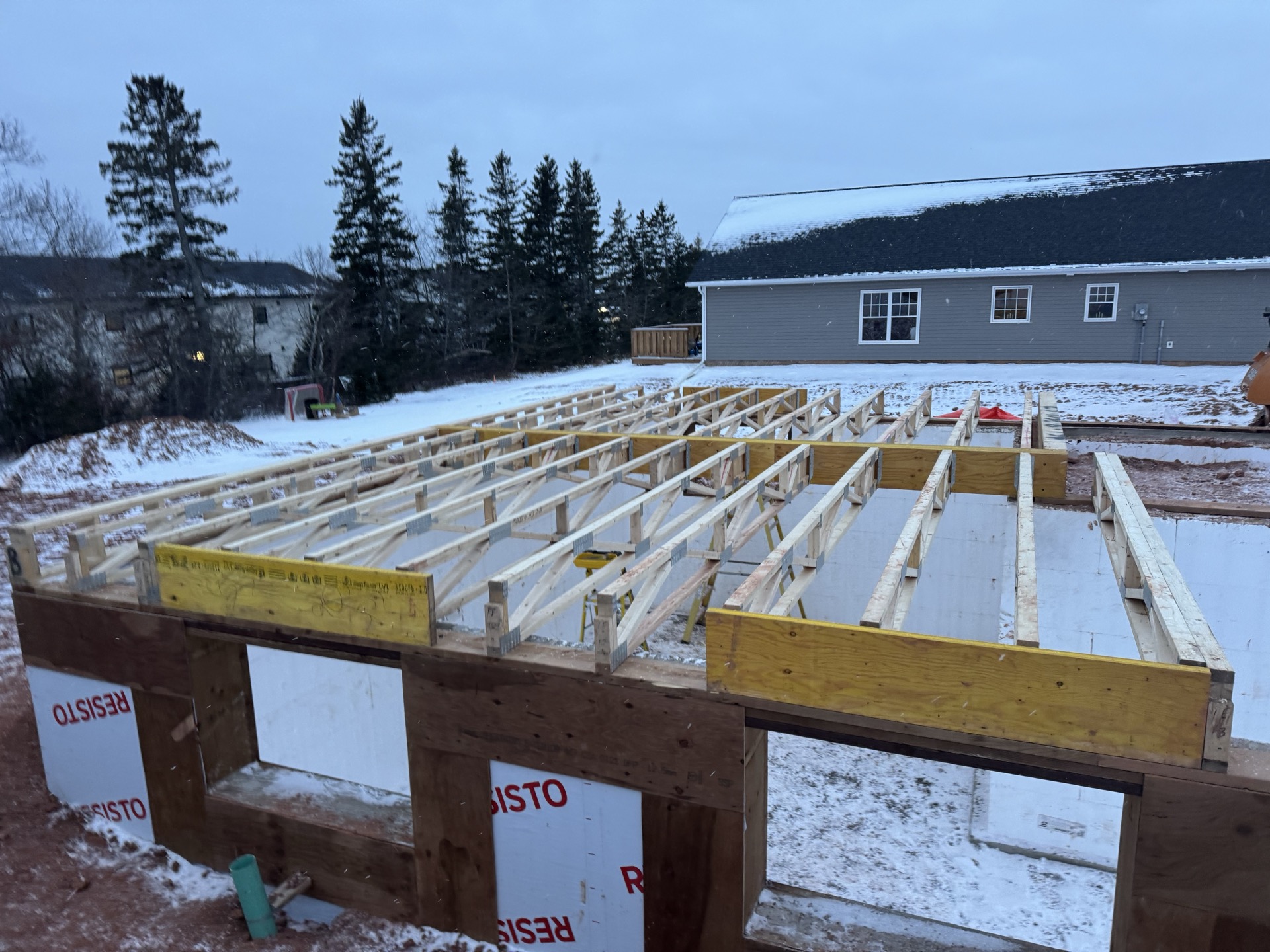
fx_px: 881
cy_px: 476
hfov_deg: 71.6
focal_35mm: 24
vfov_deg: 56.8
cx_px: 635
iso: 250
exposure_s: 1/60
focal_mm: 6.76
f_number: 1.78
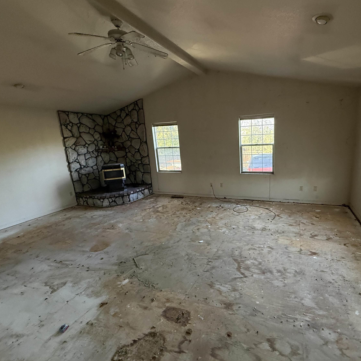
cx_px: 226
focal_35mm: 17
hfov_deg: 82.4
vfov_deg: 84.0
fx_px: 201
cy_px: 179
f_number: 2.2
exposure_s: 1/91
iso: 320
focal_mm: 2.22
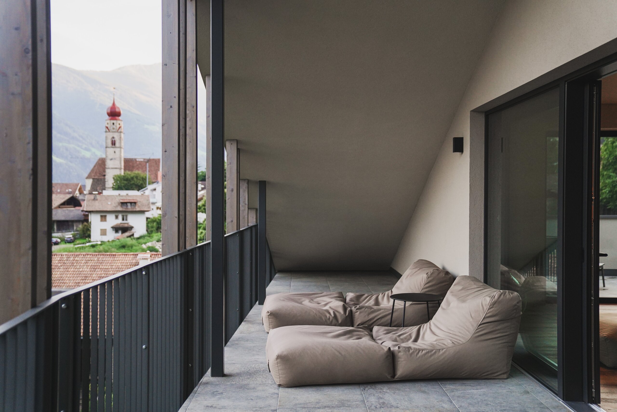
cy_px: 206
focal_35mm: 38
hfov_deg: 50.7
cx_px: 308
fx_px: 651
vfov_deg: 35.1
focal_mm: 38
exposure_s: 1/1250
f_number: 2.8
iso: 1250
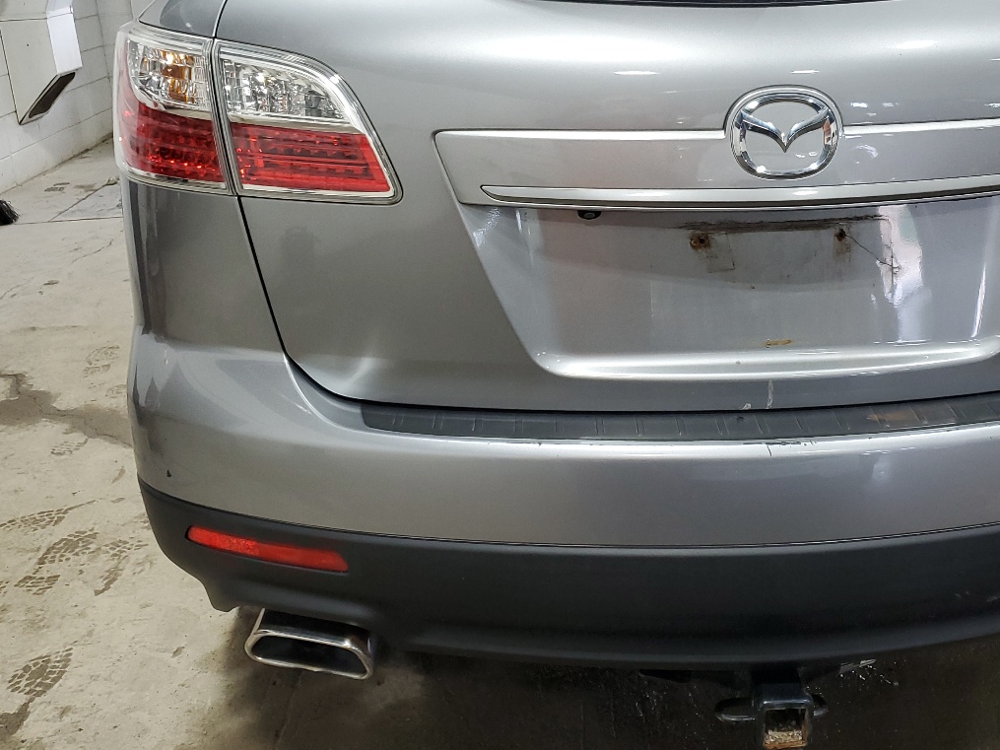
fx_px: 1184
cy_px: 230
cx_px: 647
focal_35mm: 41
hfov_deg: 45.2
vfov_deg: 34.7
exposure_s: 1/60.2
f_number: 1.5
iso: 67
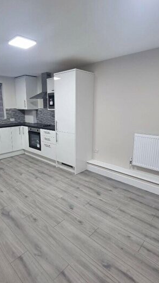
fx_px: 142
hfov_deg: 58.2
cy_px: 142
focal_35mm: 19
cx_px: 70
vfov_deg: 89.5
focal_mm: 2.2
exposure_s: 1/60
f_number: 2.2
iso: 100
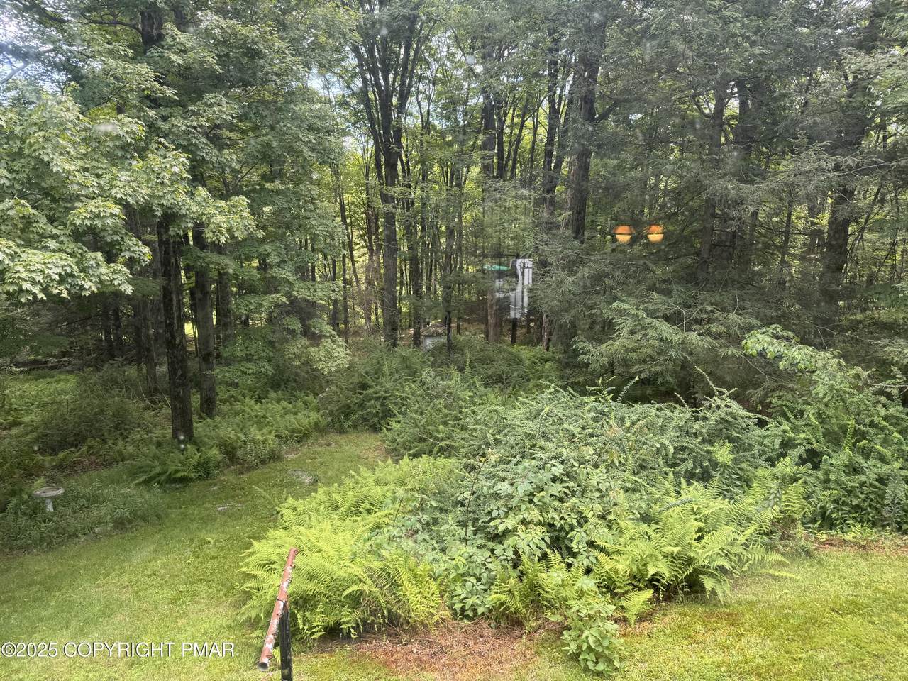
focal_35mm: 24
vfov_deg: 56.8
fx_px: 630
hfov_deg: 71.6
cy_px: 340
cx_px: 454
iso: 64
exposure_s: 1/121
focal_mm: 6.76
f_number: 1.78
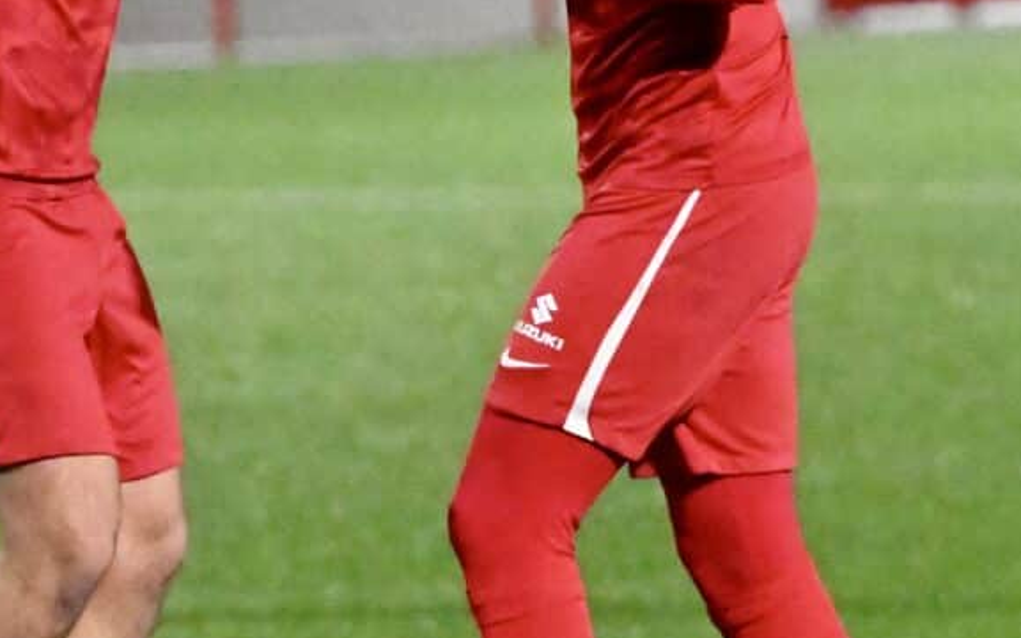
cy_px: -111
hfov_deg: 3.3
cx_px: 268
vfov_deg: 2.1
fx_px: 17641
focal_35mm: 634
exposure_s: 1/1250
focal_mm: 175
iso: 10000
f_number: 3.5
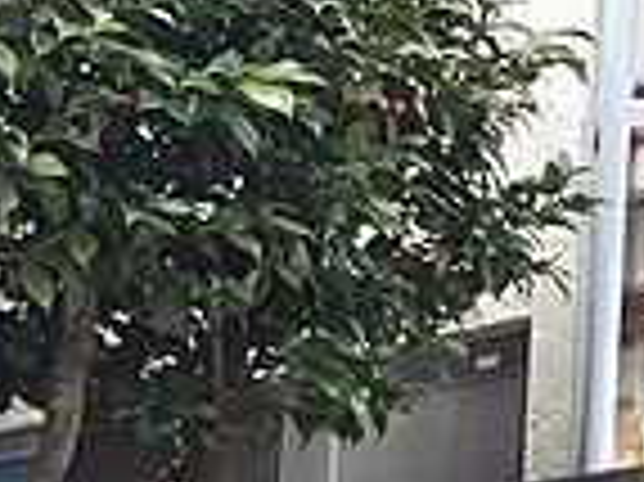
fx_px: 2417
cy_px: 523
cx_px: 1252
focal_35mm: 130
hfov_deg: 13.3
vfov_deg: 11.2
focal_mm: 4.15
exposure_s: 1/302
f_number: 2.2
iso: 32
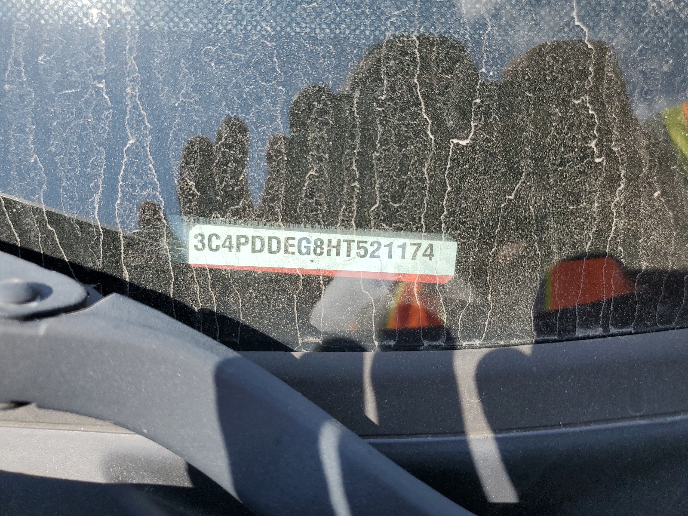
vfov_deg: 53.1
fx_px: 517
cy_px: 258
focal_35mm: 26
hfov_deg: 67.3
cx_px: 344
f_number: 1.5
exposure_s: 1/1250
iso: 50
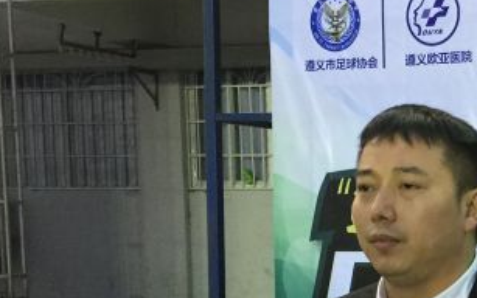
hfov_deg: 24.1
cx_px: 527
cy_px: 317
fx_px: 1040
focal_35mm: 80
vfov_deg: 15.9
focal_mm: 4.15
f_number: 2.2
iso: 100
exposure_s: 1/15
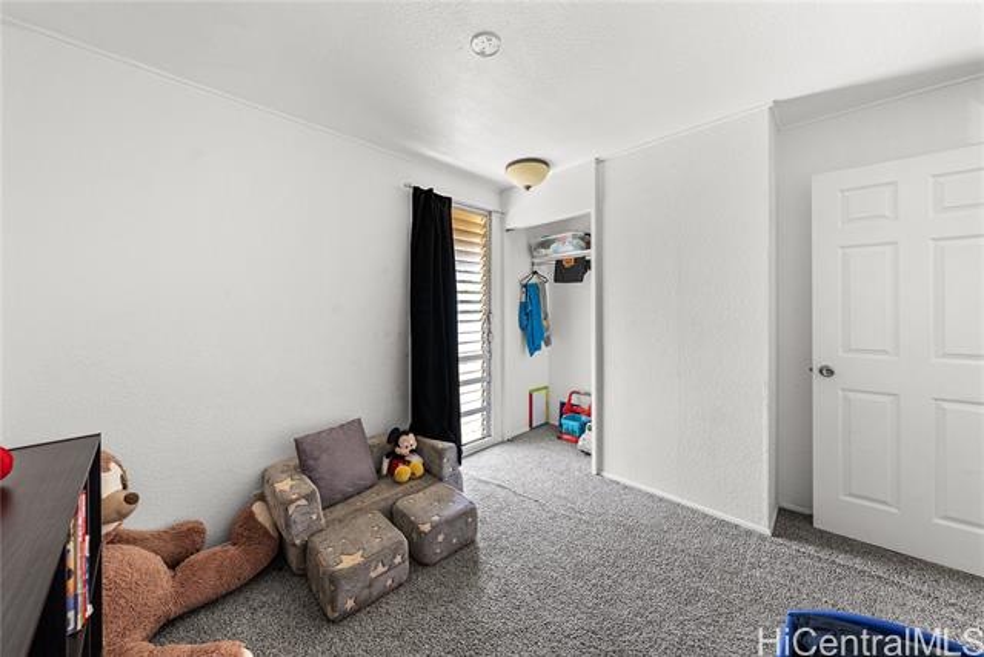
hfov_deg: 112.6
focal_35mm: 12
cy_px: 328
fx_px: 328
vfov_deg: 90.0
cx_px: 492
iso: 400
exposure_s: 1/1.25
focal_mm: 12
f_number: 8
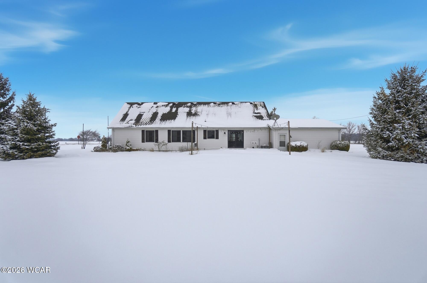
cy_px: 142
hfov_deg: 100.5
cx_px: 214
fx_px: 178
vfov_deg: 77.2
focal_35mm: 15
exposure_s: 1/4000
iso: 100
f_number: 4
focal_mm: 10
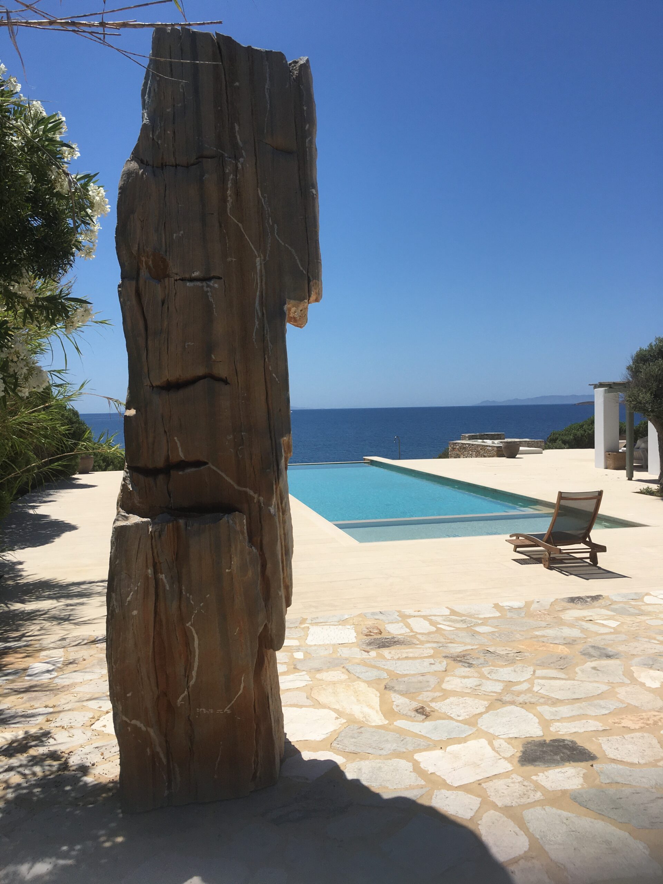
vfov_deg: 61.7
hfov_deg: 48.2
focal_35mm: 29
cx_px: 332
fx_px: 741
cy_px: 442
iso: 25
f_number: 2.2
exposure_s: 1/3344
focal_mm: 4.15
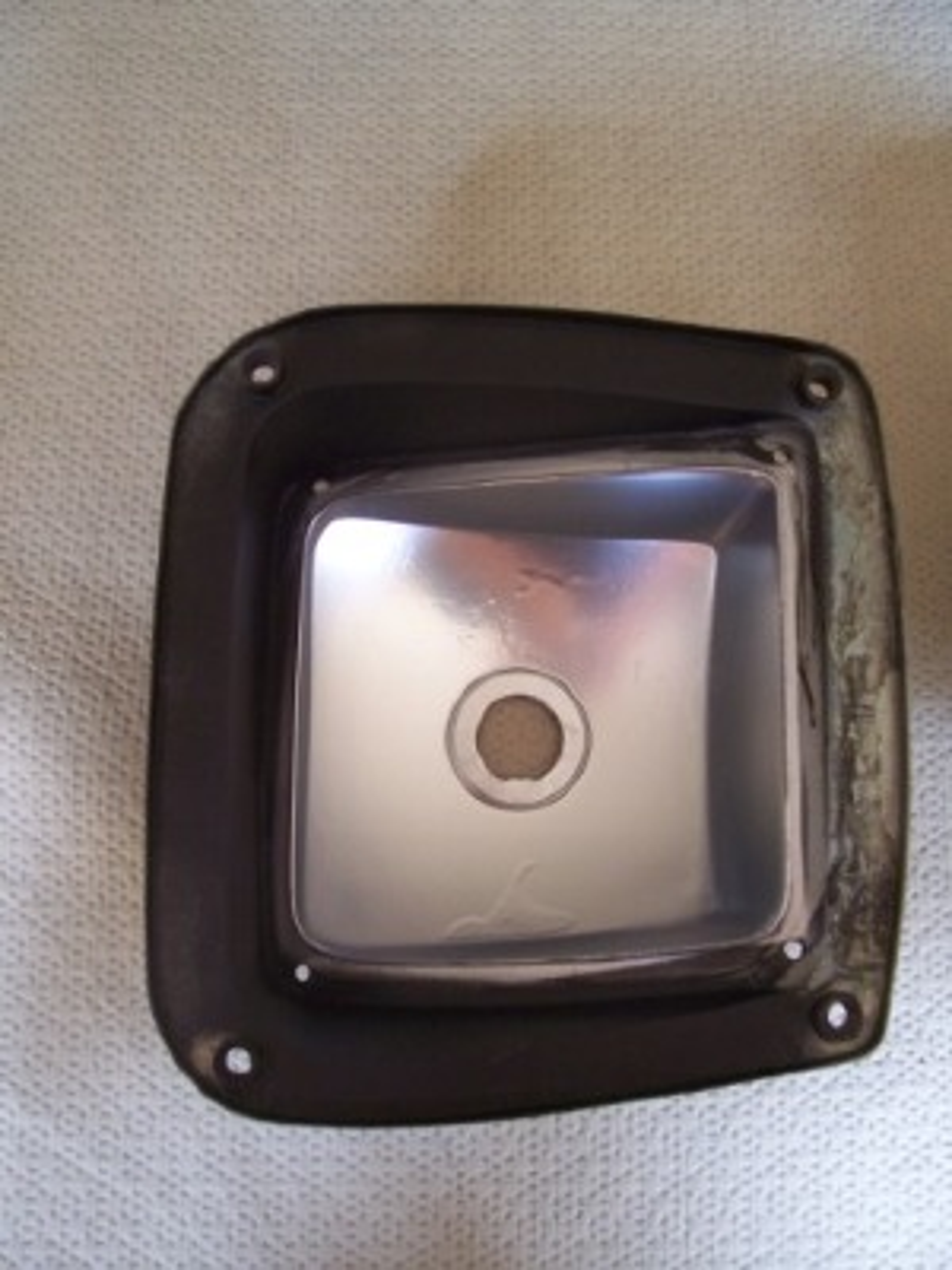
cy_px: 635
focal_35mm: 34
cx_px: 476
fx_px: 1247
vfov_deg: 54.0
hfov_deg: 41.8
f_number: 2.7
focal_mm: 5.6
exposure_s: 1/30
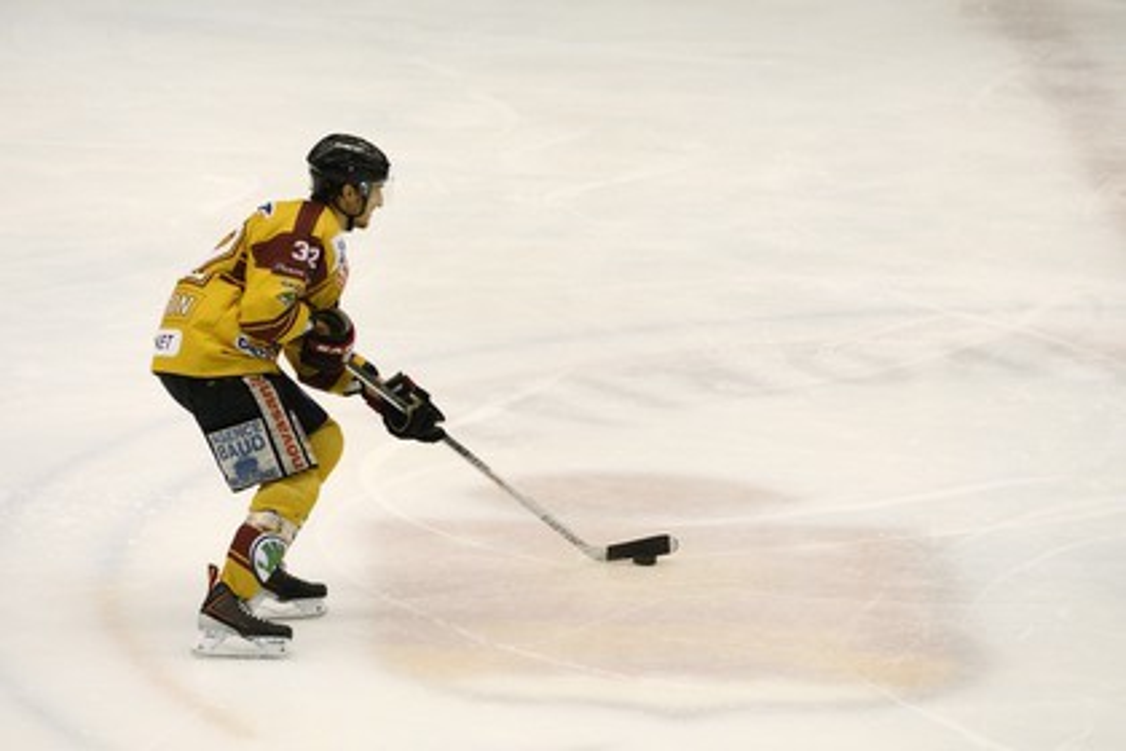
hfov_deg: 10.3
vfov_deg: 6.9
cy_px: 376
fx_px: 6255
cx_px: 563
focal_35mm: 200
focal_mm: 200
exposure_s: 1/1000
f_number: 5
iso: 3200
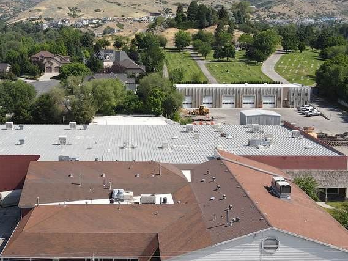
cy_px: 134
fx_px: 543
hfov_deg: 35.3
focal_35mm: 54
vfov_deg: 27.0
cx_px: 123
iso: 100
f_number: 2.8
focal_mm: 4.5
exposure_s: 1/640
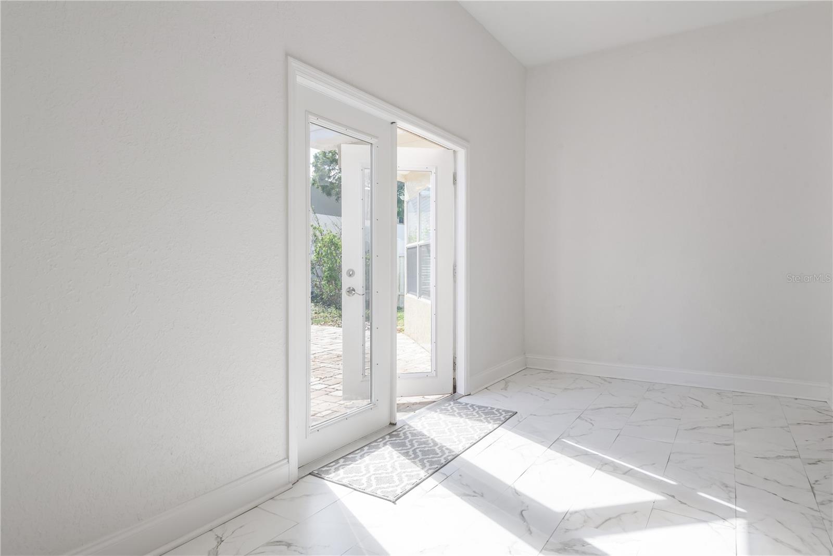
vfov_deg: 59.5
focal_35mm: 21
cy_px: 278
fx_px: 486
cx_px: 416
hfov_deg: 81.2
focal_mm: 21
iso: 320
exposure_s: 1/160
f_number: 10
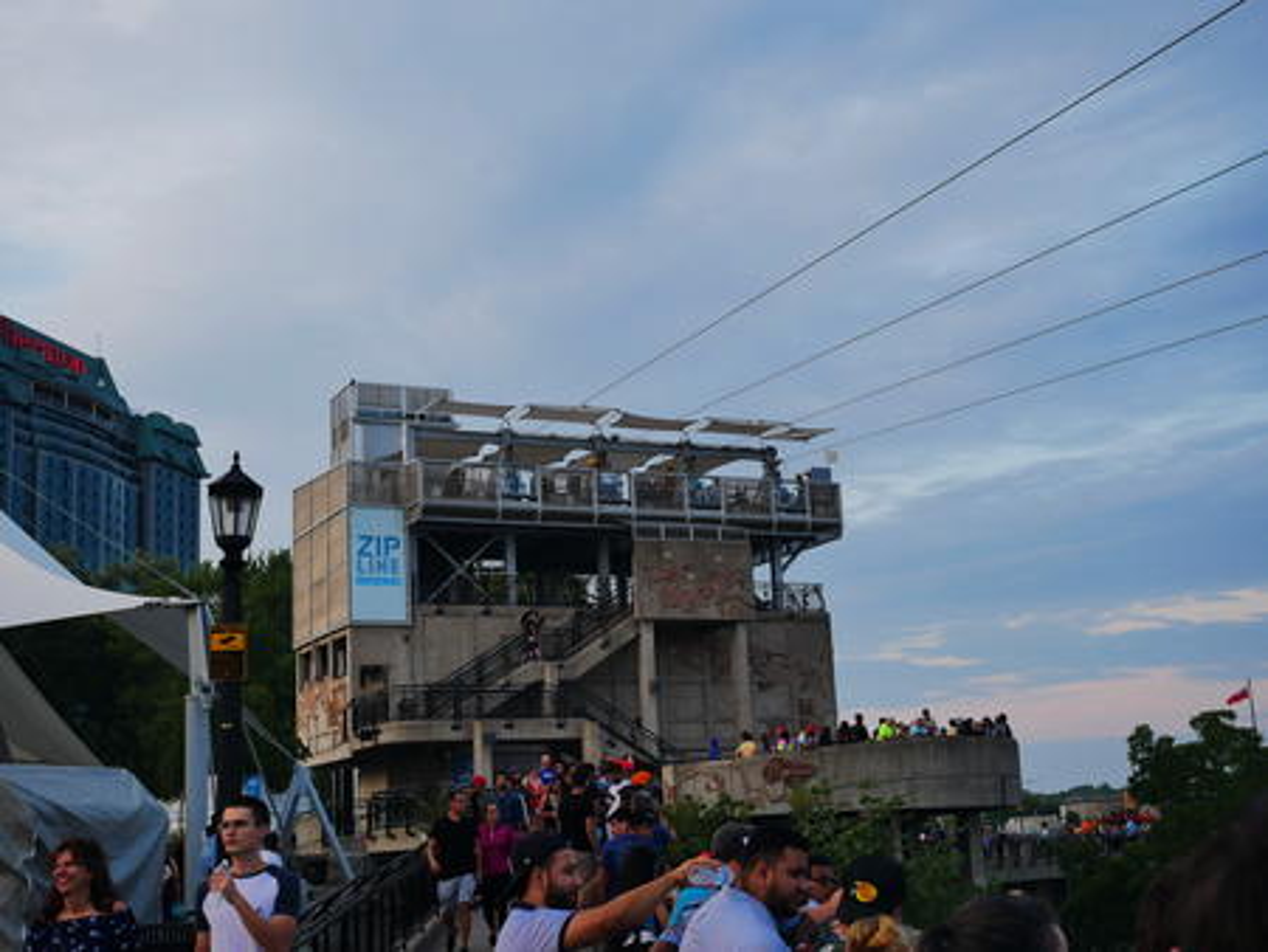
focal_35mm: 46
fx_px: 1686
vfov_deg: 31.5
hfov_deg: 41.2
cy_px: 476
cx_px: 634
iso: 200
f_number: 3.5
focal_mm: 23
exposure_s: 1/200
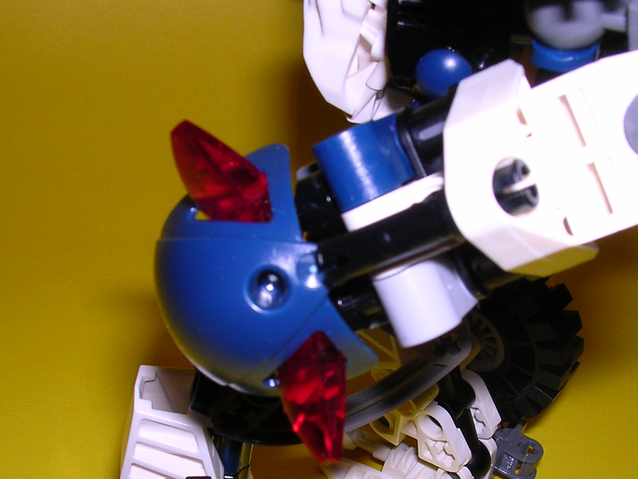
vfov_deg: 24.4
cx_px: 335
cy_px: 300
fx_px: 1106
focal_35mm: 60
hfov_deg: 32.2
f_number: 5.6
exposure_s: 1/60.1
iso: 100
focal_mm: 5.8
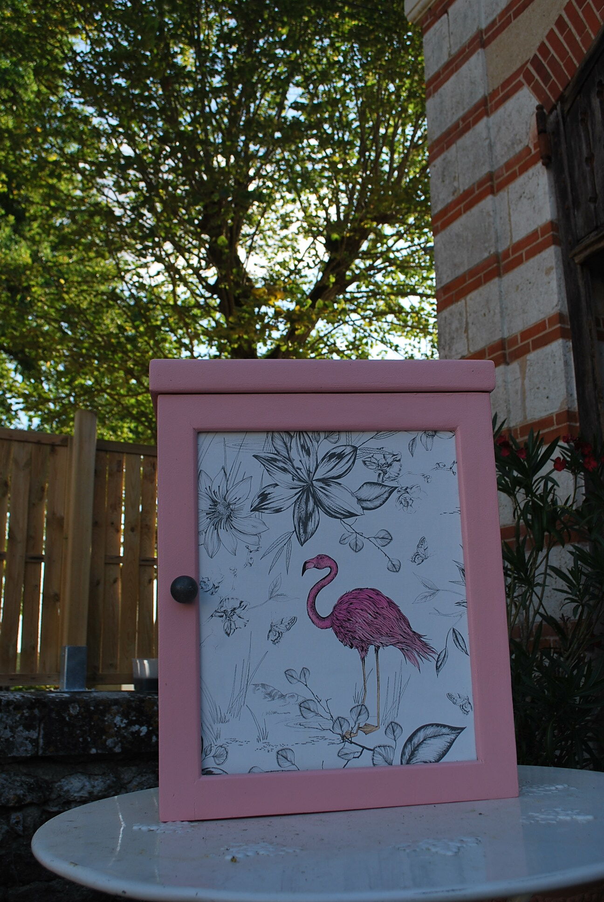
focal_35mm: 33
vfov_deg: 57.2
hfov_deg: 40.1
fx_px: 828
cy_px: 451
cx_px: 302
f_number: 6.3
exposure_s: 1/160
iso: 100
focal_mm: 22
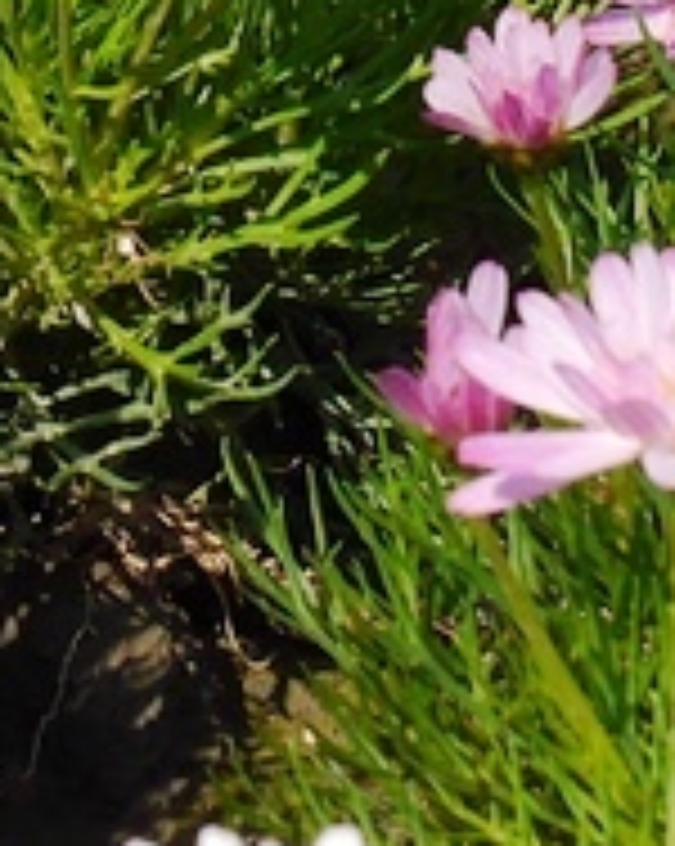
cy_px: -533
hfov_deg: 5.6
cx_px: 252
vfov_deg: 6.9
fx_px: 6928
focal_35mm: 277
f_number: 11
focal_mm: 26
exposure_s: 1/640
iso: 800
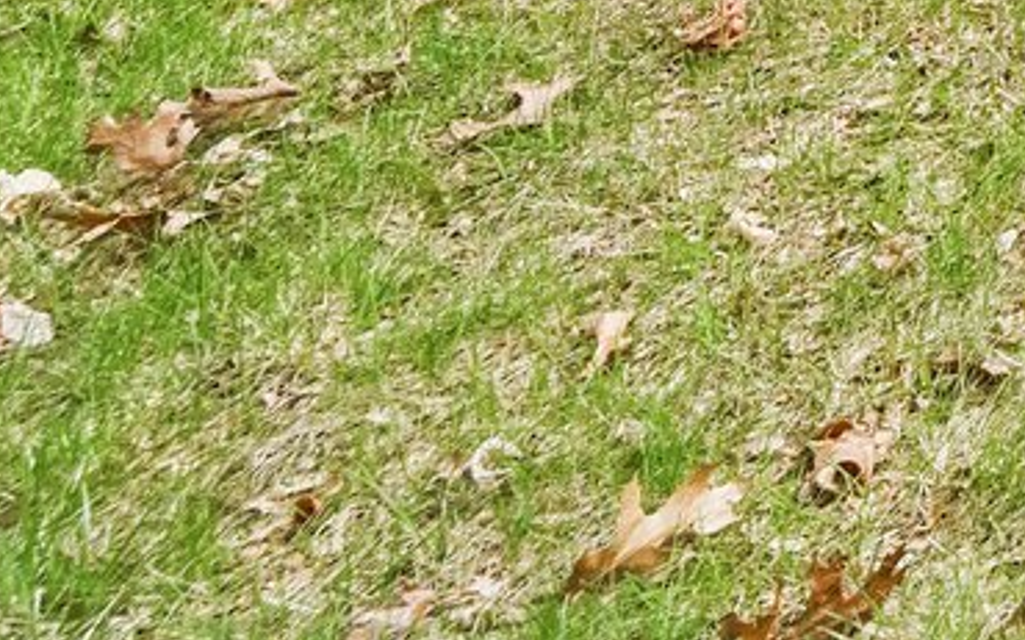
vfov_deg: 12.2
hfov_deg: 13.7
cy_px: -1007
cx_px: 2668
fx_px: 2206
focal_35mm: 79
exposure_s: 1/1600
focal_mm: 14
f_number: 9
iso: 500
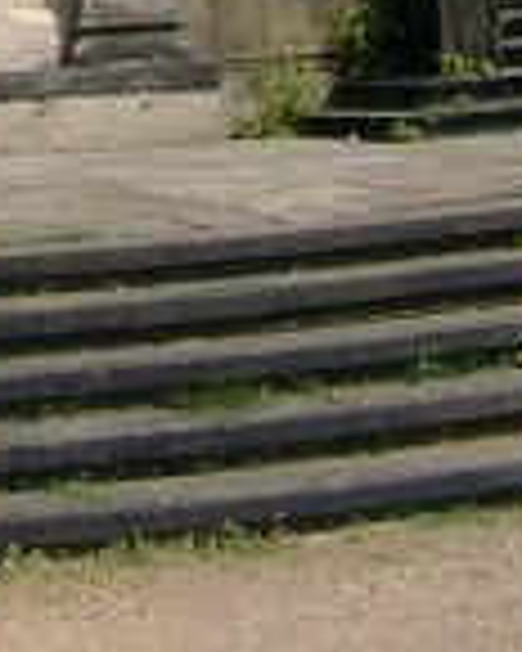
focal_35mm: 183
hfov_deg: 7.8
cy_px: -692
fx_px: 3534
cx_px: -783
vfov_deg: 9.7
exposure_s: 1/896
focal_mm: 7.13
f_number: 4
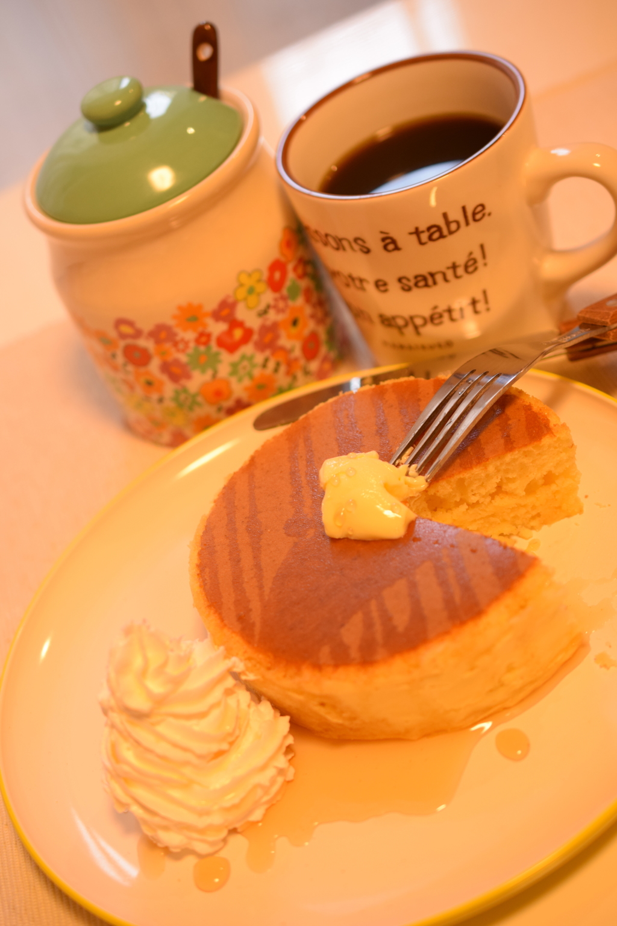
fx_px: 1542
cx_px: 308
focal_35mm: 60
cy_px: 463
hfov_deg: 22.6
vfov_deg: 33.4
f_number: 3.5
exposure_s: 1/50
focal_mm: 40
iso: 500
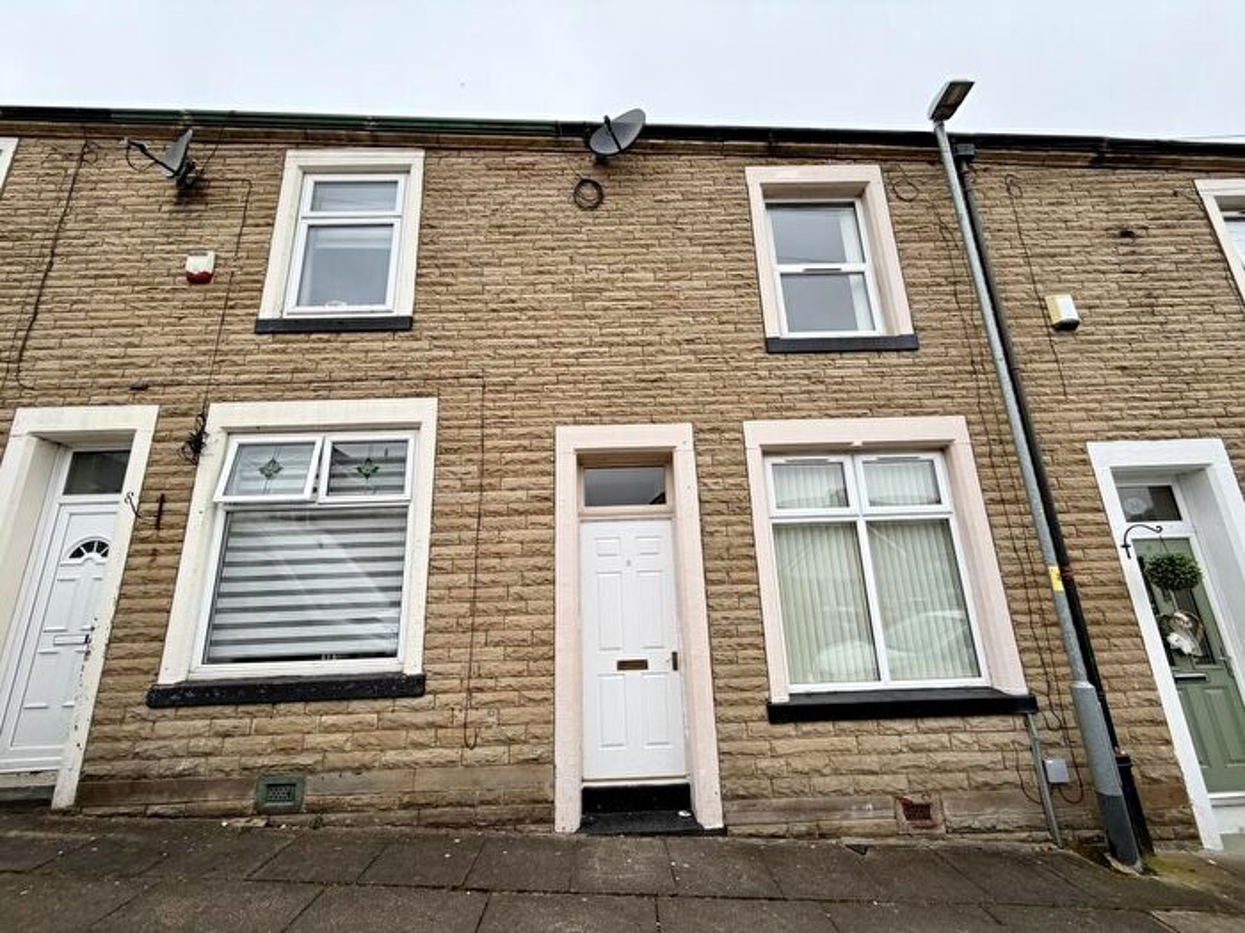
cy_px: 466
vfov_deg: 85.7
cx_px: 622
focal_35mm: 14
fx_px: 504
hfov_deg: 102.1
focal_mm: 2.22
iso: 125
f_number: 2.2
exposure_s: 1/121
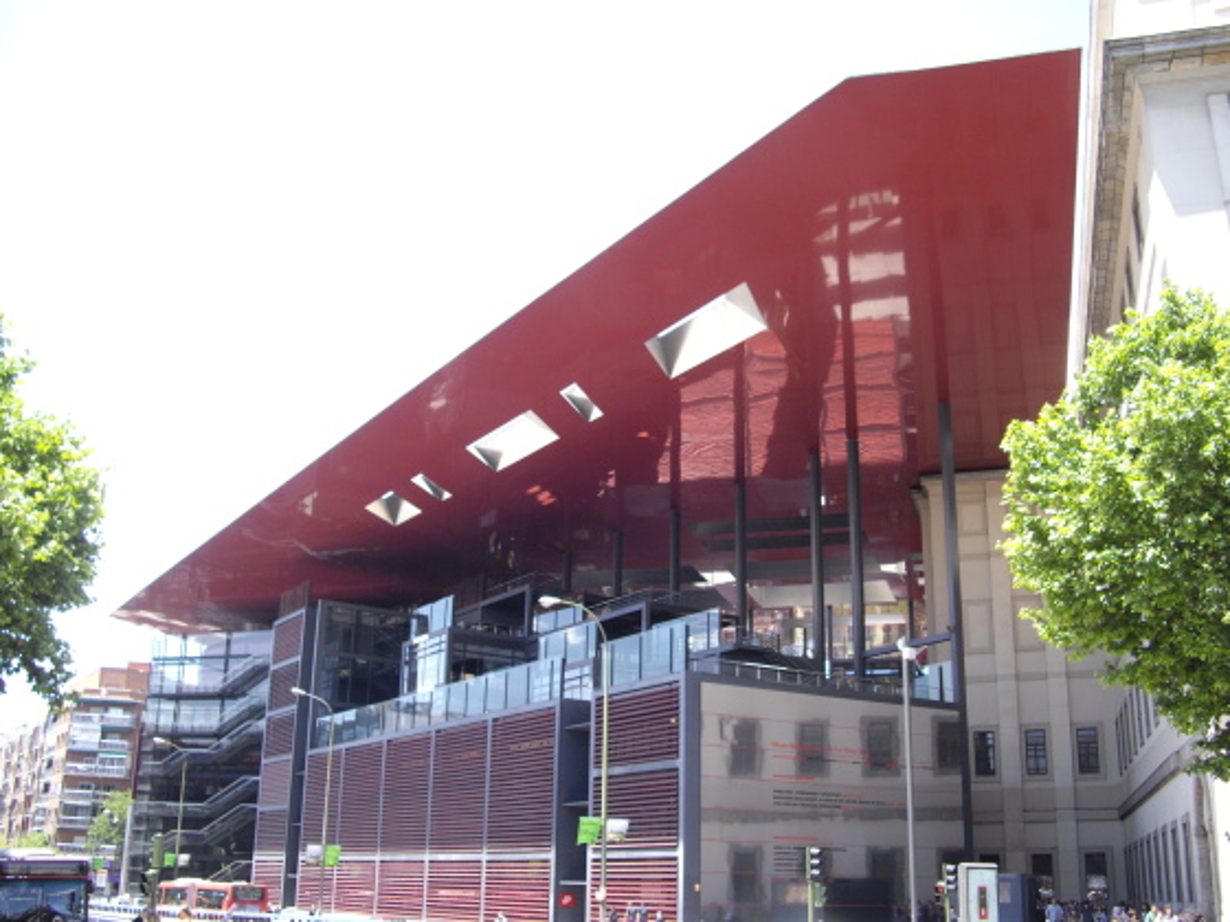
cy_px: 461
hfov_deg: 49.0
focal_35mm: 38
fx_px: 1350
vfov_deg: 37.7
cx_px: 615
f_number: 2.8
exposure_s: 1/200
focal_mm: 7.9
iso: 100
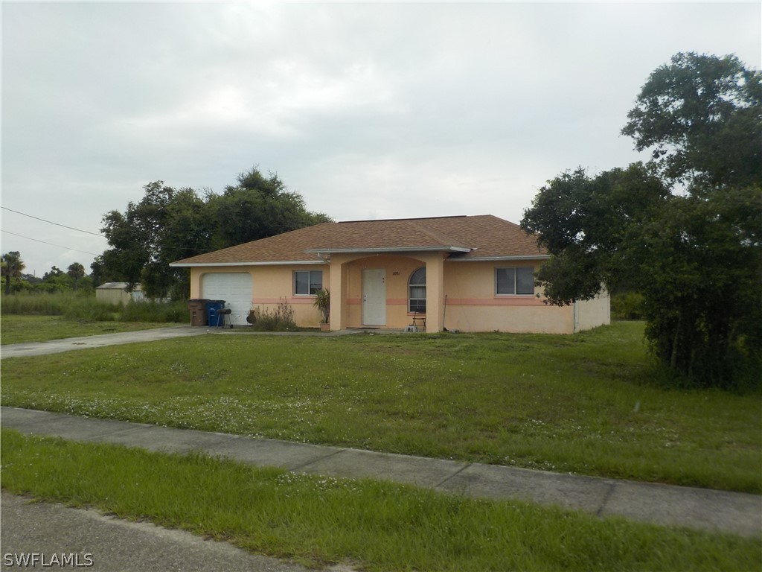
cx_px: 381
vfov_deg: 46.8
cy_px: 286
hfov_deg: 60.0
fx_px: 660
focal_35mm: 30
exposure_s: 1/1250
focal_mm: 4.1
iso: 125
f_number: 3.3
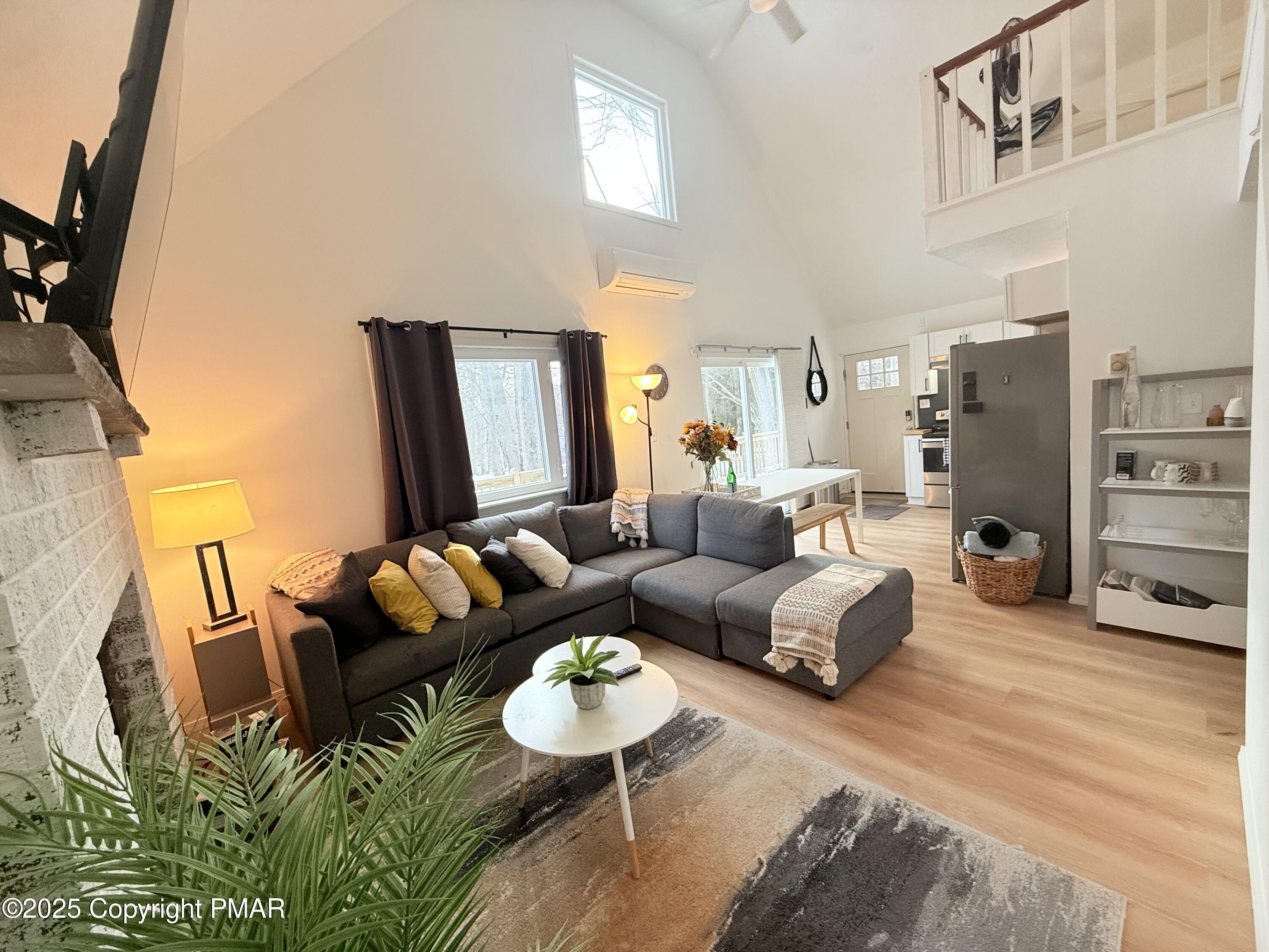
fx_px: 513
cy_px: 476
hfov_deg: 102.1
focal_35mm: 14
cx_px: 634
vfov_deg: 85.7
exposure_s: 1/120
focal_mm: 2.22
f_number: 2.2
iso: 200
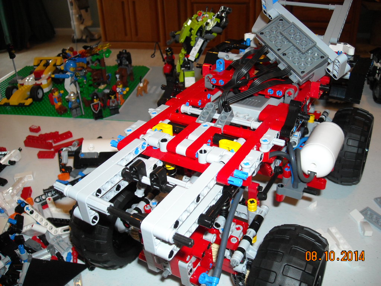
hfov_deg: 52.6
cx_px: 190
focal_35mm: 35
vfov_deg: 40.7
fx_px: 385
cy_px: 143
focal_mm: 5.7
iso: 200
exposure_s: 1/60
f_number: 2.8
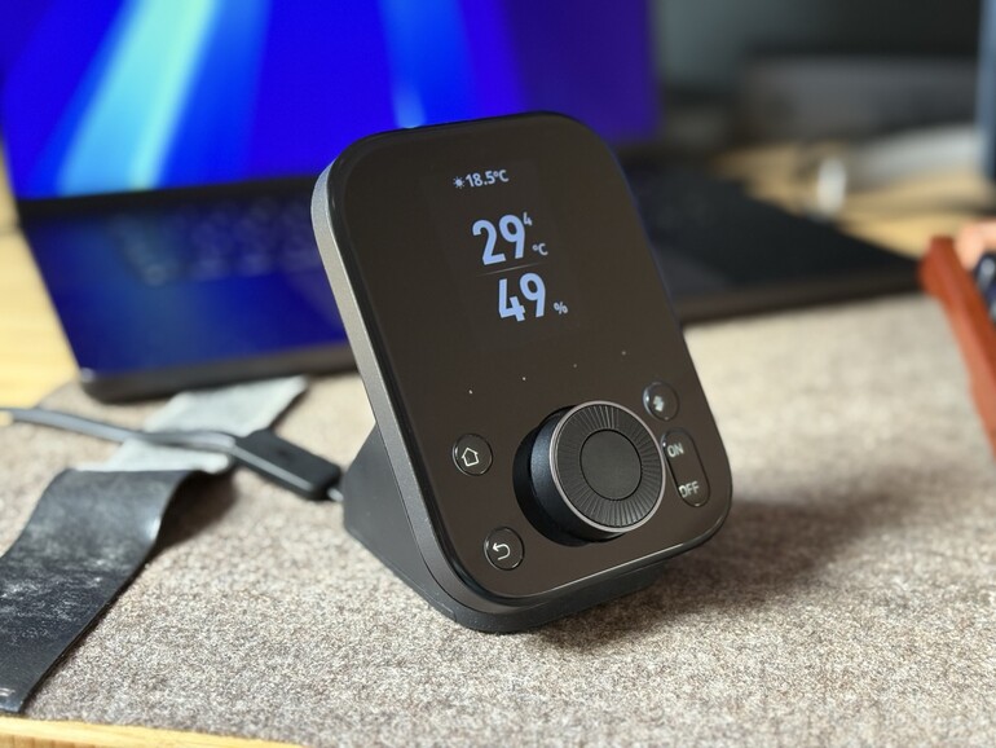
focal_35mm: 52
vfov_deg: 28.0
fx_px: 1497
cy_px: 374
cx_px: 498
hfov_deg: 36.8
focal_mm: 5.96
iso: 160
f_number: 1.6
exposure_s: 1/60
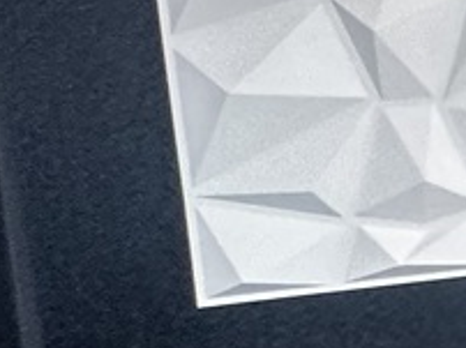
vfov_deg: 14.2
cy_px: -108
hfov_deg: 10.0
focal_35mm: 100
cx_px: 1573
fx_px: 1345
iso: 250
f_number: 2.2
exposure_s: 1/120
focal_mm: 2.22
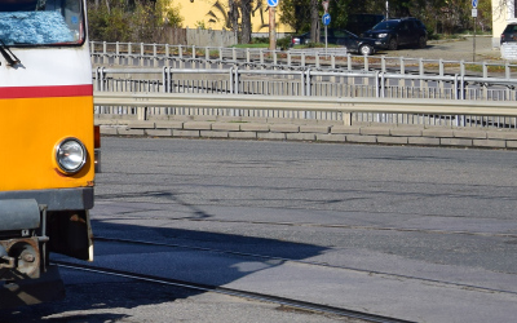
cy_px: -143
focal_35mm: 189
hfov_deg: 10.6
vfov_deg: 6.9
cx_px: -314
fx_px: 2663
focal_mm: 38
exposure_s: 1/1000
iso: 200
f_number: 6.3
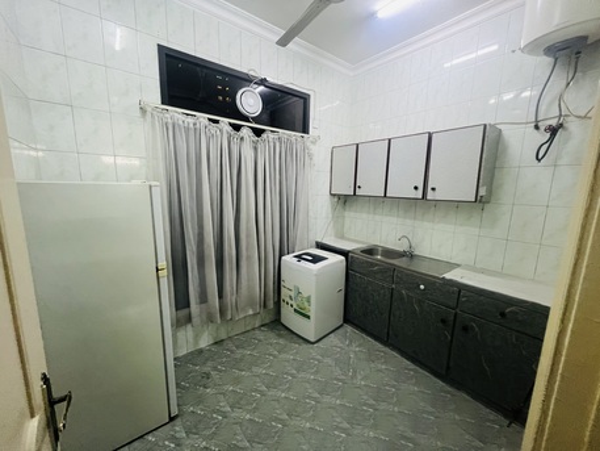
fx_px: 225
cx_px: 300
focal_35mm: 13
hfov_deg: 106.2
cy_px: 226
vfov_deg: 89.9
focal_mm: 1.57
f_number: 1.8
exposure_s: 1/50
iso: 400
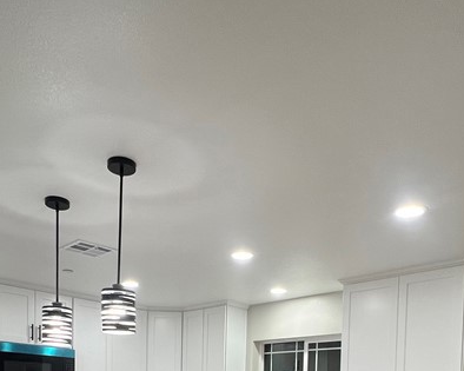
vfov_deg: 36.1
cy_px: 430
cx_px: 236
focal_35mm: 33
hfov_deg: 54.2
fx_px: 453
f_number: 1.8
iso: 160
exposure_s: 1/120
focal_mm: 1.57
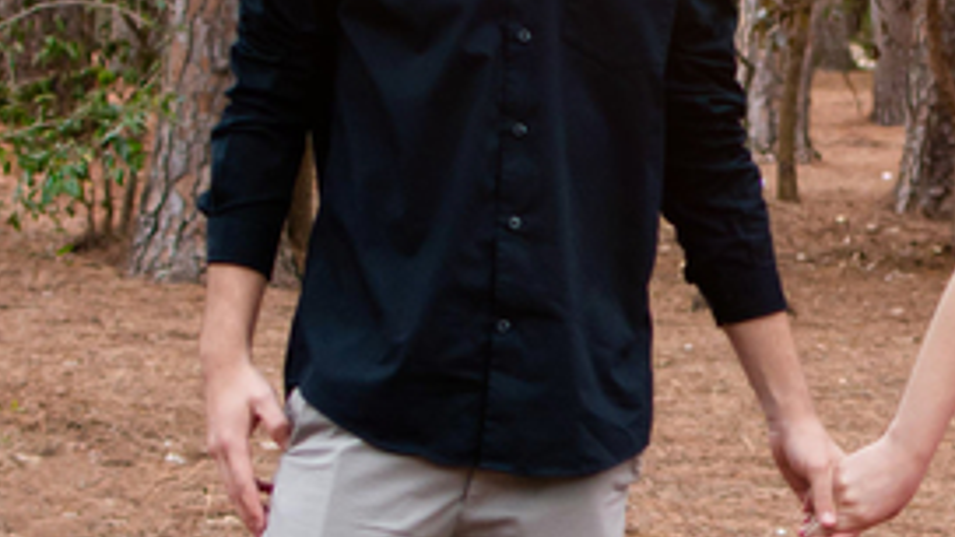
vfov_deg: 5.0
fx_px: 6136
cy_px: 214
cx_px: 892
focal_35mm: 242
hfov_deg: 8.9
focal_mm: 35
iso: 320
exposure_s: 1/200
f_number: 2.5
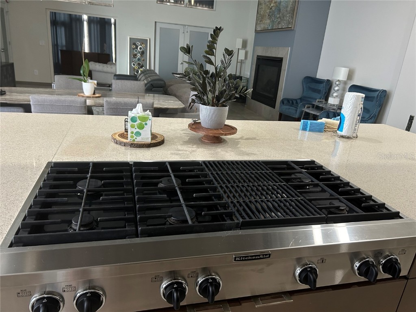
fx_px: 312
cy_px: 156
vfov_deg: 53.1
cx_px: 208
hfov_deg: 67.3
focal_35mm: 26
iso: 160
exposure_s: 1/60
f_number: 1.5
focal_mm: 5.7
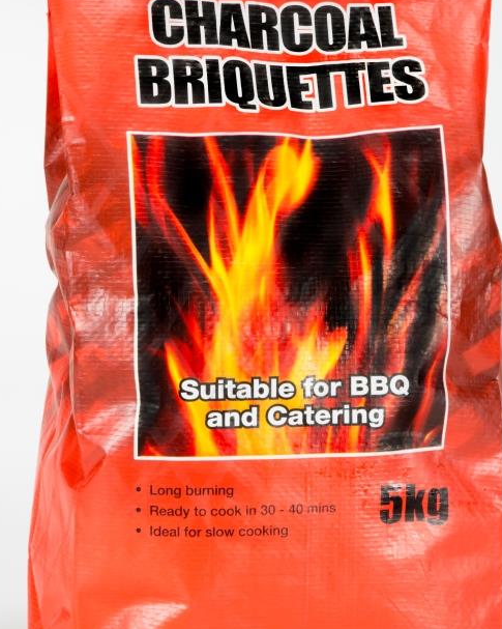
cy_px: 277
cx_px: 264
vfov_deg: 6.6
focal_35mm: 293
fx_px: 5446
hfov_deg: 5.3
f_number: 20
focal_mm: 185
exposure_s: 1/125
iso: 100
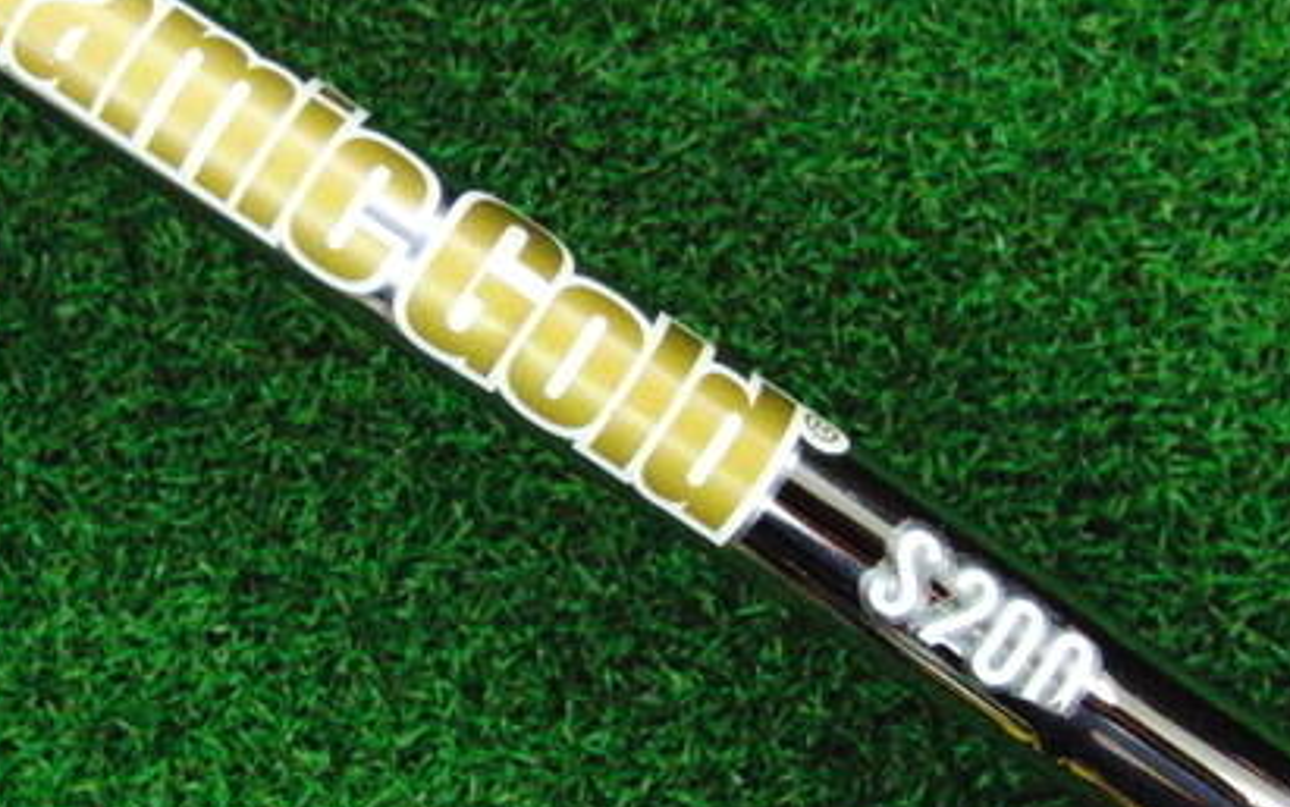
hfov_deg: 33.2
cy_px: 298
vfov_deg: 21.3
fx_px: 2145
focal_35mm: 61
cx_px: 455
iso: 3200
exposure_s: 1/320
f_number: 3.6
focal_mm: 6.42
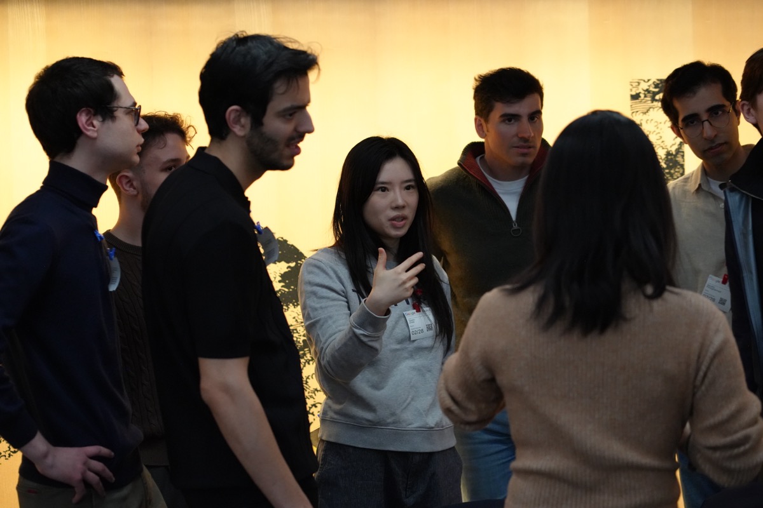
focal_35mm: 85
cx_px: 382
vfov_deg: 16.1
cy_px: 254
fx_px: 1801
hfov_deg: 23.9
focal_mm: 85
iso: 8000
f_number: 4
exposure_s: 1/160
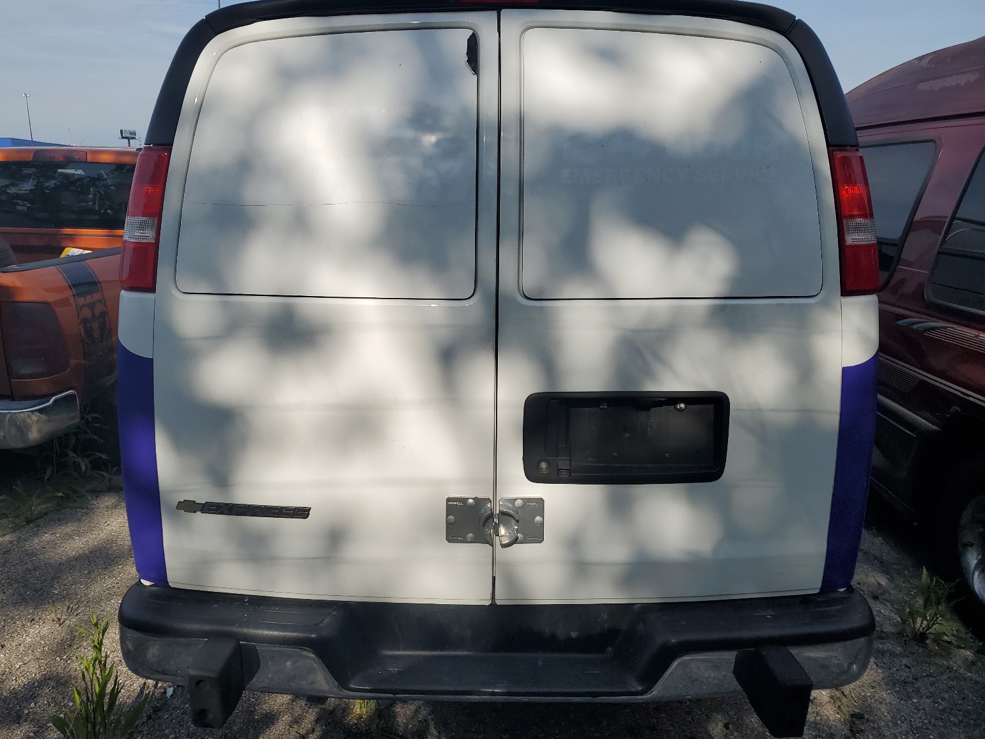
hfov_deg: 65.3
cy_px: 356
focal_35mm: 27
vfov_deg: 51.3
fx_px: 768
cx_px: 474
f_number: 1.5
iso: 50
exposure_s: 1/10000
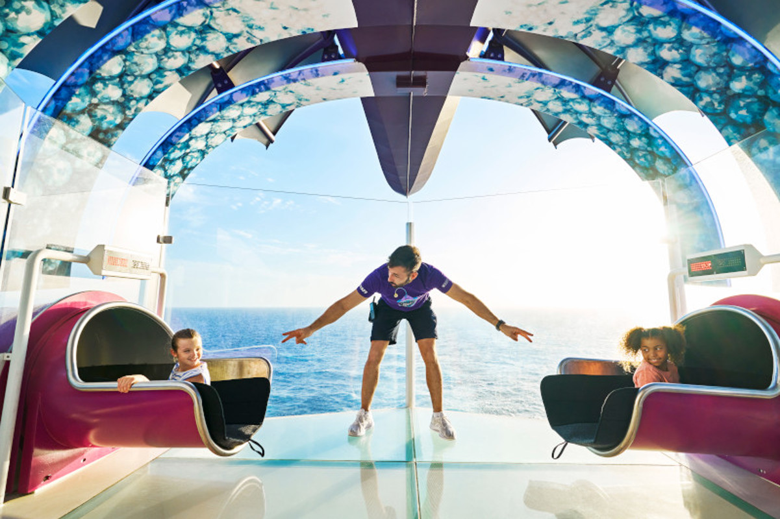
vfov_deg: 73.7
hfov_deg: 96.8
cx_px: 390
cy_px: 260
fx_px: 347
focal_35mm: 16
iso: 640
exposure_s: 1/1000
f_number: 5.6
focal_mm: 16
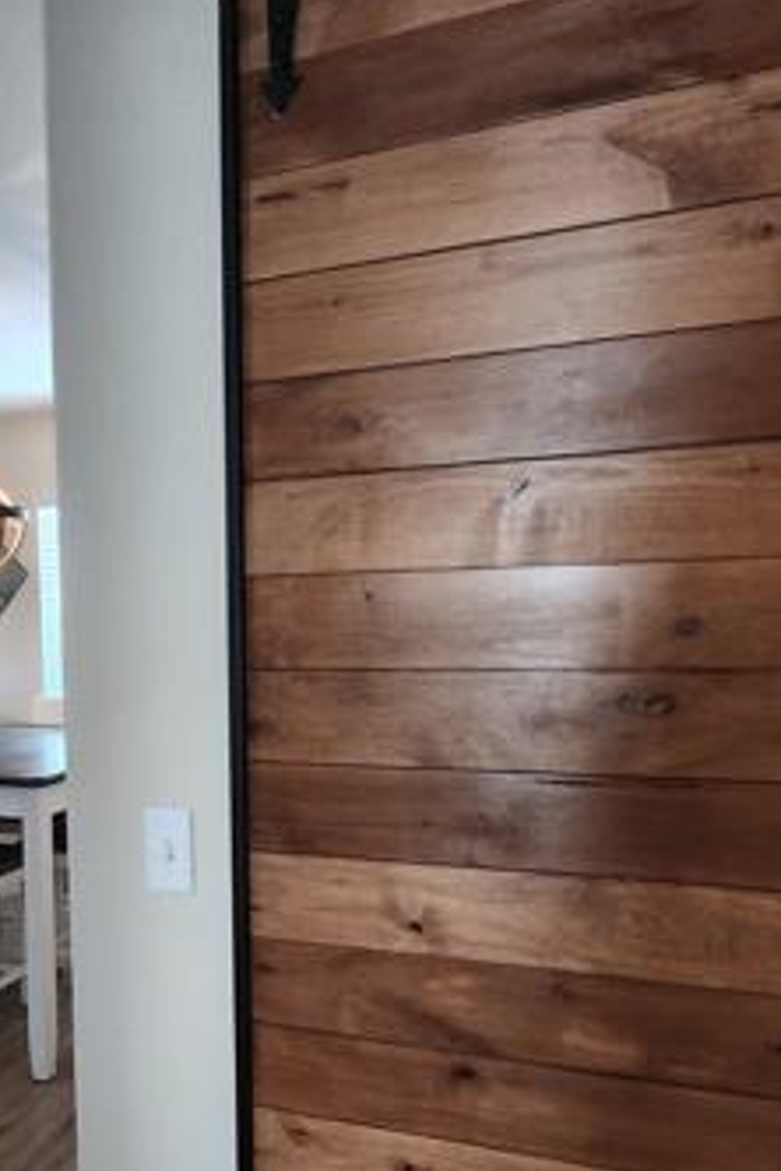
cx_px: 366
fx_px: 846
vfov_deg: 67.7
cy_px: 770
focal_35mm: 26
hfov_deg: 49.5
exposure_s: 1/60.2
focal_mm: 1.74
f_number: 2.2
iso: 320
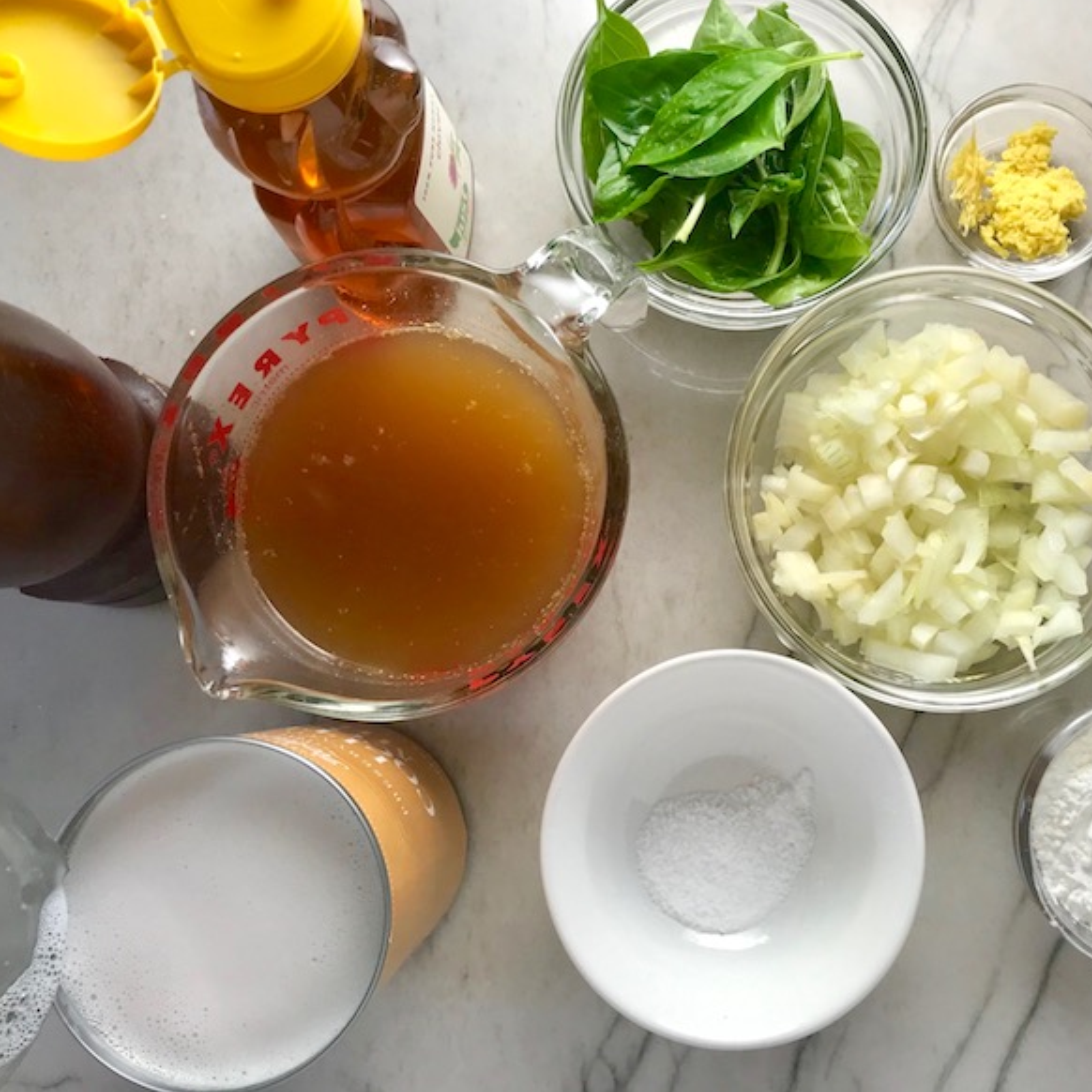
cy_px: 533
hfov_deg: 48.0
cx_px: 683
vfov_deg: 48.4
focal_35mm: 34
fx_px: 1213
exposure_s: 1/120
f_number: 1.8
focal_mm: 3.99
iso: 32
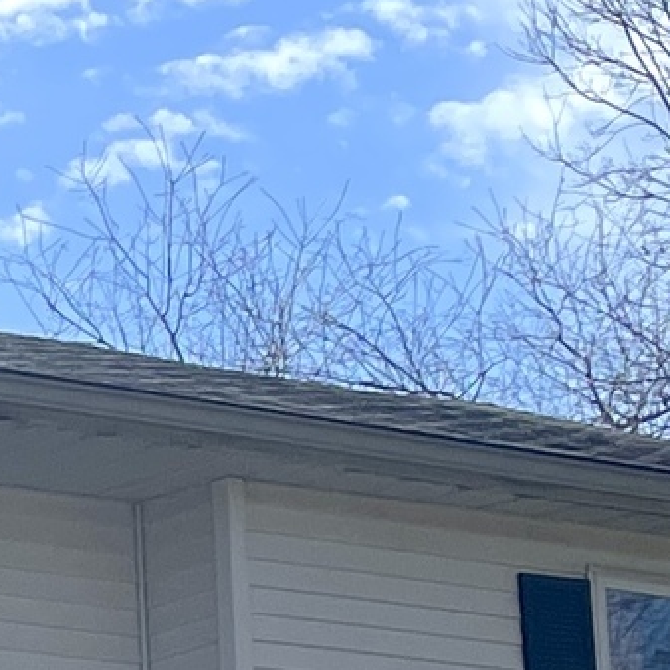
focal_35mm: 209
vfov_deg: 8.0
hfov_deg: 7.8
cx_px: -918
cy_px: 1259
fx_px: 4577
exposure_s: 1/3861
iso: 32
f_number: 1.6
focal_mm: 4.2
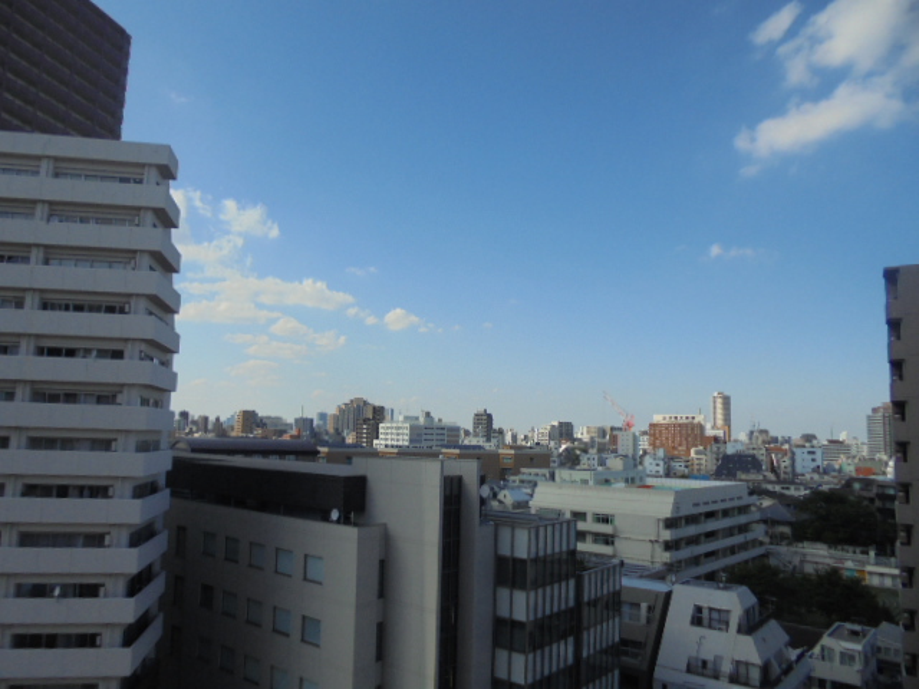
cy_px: 344
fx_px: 690
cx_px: 460
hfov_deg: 67.3
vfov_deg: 53.1
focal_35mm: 26
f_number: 11.5
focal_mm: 4.6
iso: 100
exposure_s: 1/125
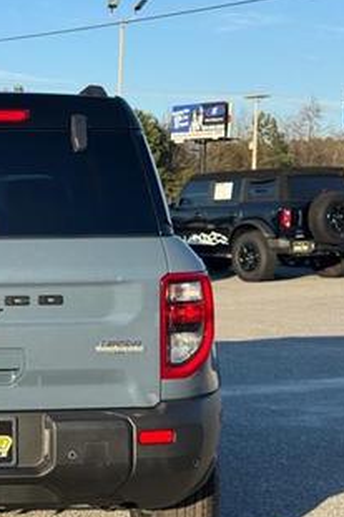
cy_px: 291
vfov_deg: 25.1
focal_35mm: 81
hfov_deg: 16.3
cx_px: -52
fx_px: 1162
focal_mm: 6.76
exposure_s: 1/2331
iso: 64
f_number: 1.78
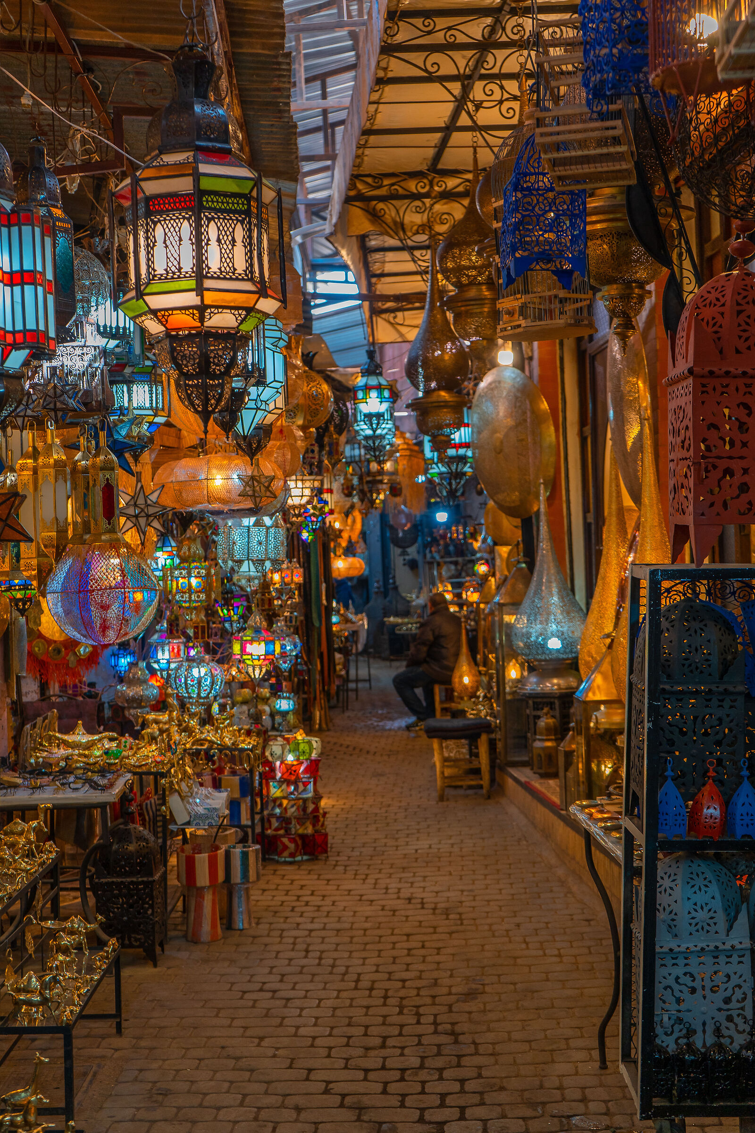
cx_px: 378
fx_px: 1541
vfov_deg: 40.3
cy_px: 566
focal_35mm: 49
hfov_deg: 27.5
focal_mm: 49
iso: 500
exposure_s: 1/50
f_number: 4.5
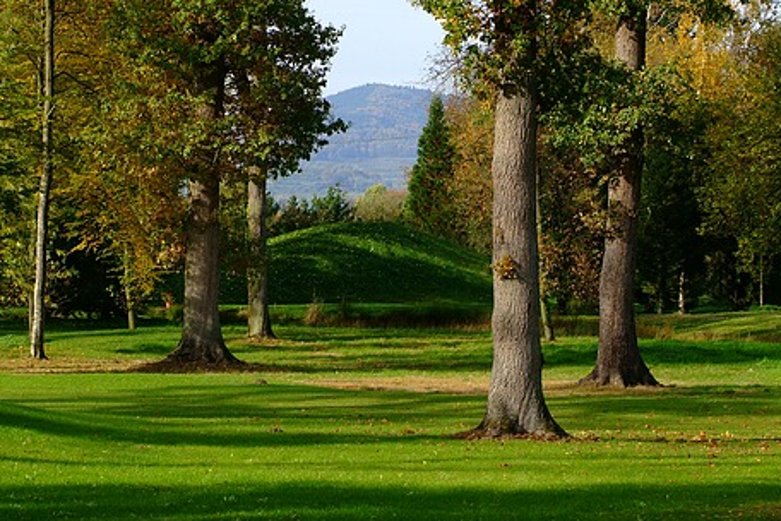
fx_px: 3427
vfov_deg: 8.7
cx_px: 349
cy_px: 298
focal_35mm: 158
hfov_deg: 13.0
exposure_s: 1/180
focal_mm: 80
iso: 100
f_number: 6.7
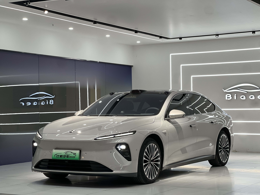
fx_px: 578
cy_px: 98
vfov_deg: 19.1
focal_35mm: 77
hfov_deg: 25.3
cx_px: 130
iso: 100
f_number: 2.8
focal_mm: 9
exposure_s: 1/100
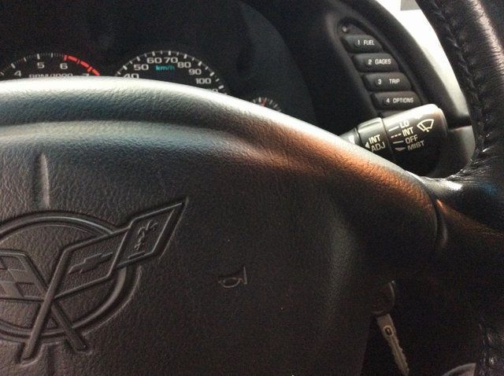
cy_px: 188
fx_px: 465
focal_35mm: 32
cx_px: 252
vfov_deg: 44.1
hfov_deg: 56.9
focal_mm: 3.3
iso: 400
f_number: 2.4
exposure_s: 1/15
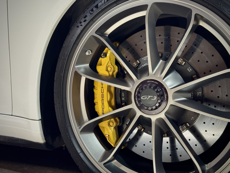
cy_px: 86
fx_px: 319
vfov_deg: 30.3
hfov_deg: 39.7
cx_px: 115
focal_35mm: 48
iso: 250
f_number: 1.78
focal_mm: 6.76
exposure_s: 1/33
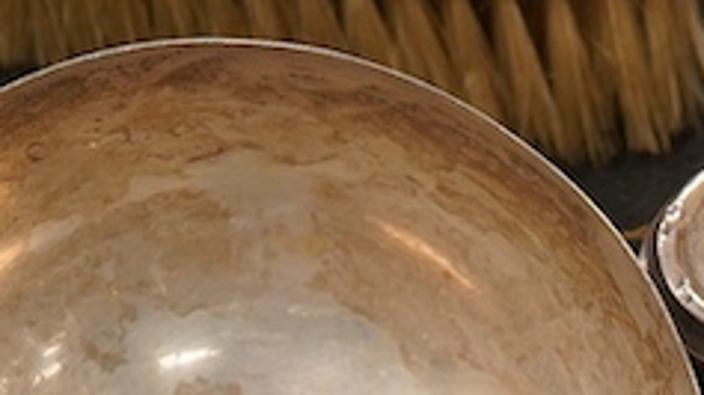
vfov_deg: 6.6
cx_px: 924
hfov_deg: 11.7
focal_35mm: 179
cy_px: 766
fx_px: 3340
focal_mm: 30
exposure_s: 1/125
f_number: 8
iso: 1250
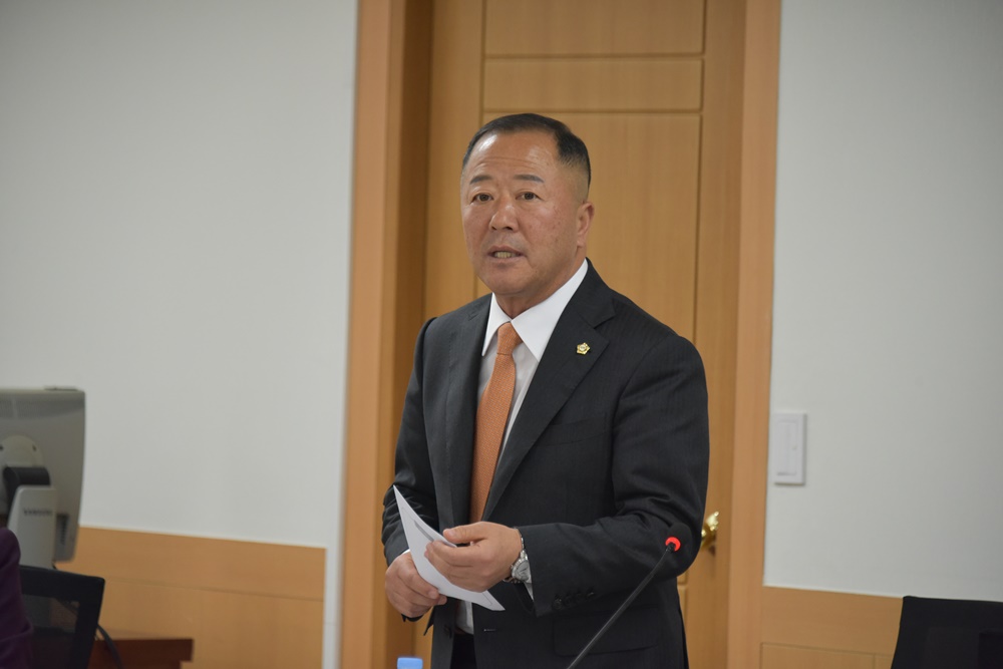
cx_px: 502
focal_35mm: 200
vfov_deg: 6.9
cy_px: 334
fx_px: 5573
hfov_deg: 10.3
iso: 3200
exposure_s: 1/200
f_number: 5.6
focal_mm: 200
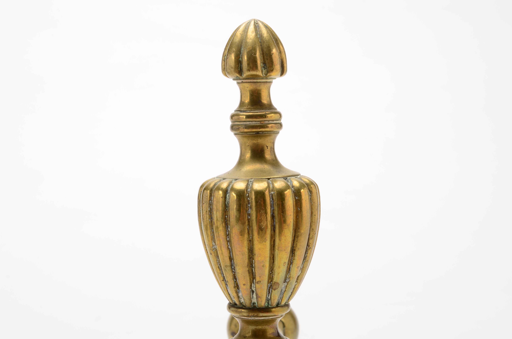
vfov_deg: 19.6
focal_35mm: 69
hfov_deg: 29.3
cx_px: 256
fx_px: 979
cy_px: 170
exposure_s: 1/160
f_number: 22
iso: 100
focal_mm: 46
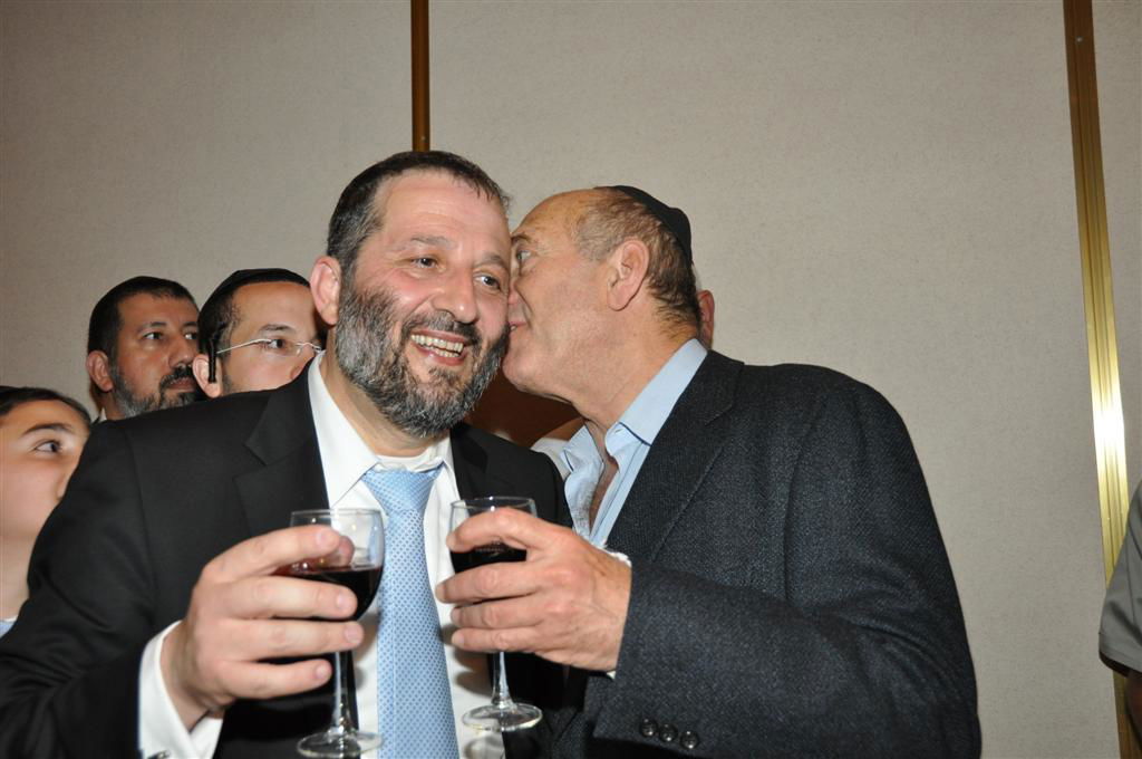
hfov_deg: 53.2
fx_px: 1141
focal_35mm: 36
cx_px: 571
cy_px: 380
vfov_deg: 36.8
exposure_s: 1/60
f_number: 4
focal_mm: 24
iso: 800
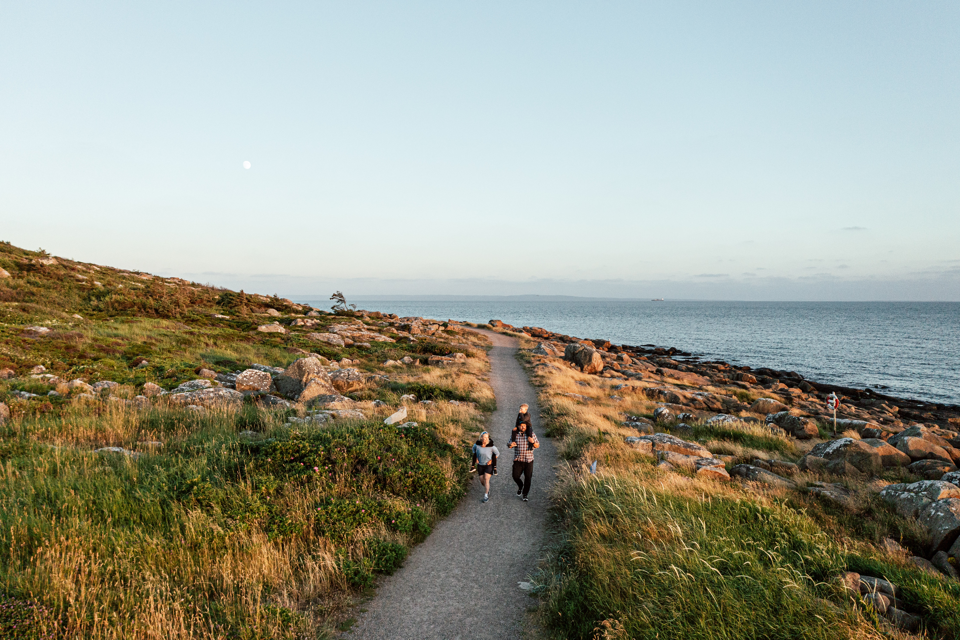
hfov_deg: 65.5
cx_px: 480
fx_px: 746
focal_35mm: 28
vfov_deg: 46.4
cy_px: 320
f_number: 3.5
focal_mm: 10.26
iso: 400
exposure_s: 1/800
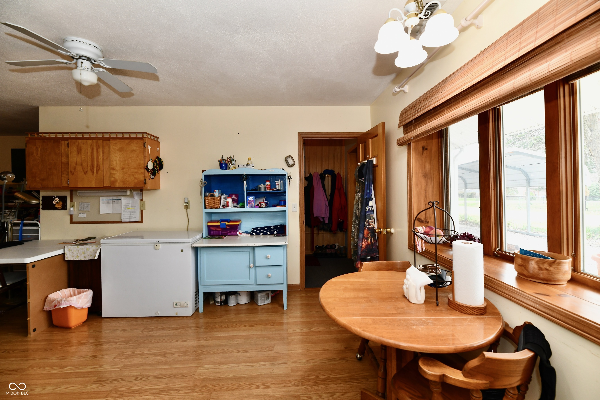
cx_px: 300
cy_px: 200
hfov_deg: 104.3
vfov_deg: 81.2
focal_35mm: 14
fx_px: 233
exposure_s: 1/60
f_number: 6.3
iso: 640
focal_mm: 14
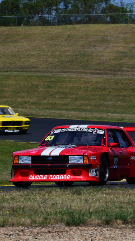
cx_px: 105
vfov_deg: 4.6
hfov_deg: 2.6
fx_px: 3012
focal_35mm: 473
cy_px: 120
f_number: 14
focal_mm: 200
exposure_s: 1/640
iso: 250
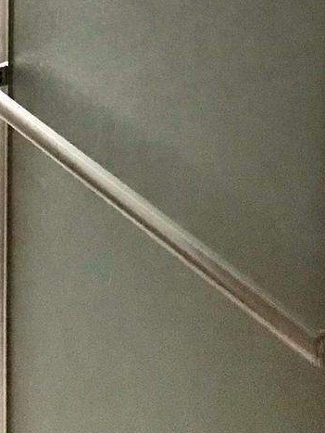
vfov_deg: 18.9
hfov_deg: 15.2
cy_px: -202
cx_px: -116
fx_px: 1150
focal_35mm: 92
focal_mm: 3.99
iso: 100
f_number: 1.8
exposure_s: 1/5
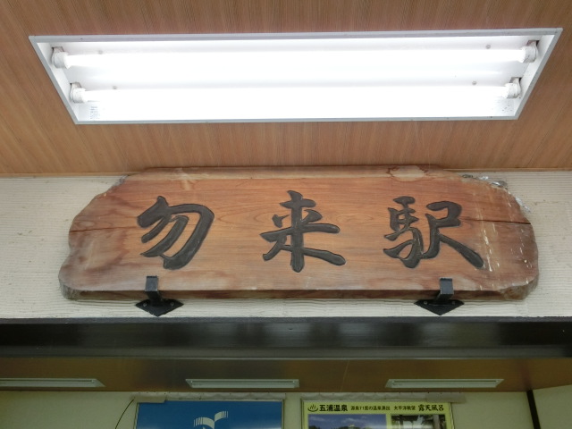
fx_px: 562
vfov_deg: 41.8
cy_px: 214
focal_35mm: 34
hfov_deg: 54.0
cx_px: 286
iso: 400
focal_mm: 6
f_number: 3.9
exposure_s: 1/125
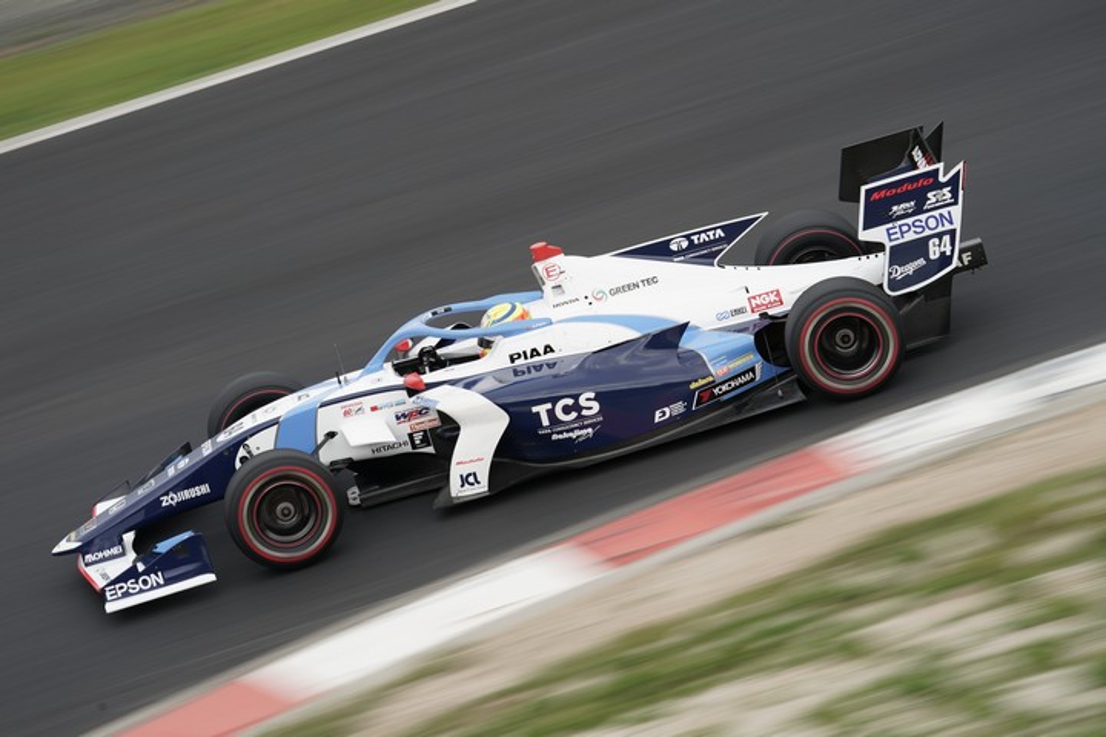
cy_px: 368
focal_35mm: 250
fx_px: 7680
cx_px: 553
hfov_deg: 8.2
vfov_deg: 5.5
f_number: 11
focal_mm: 250
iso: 100
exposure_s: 1/80
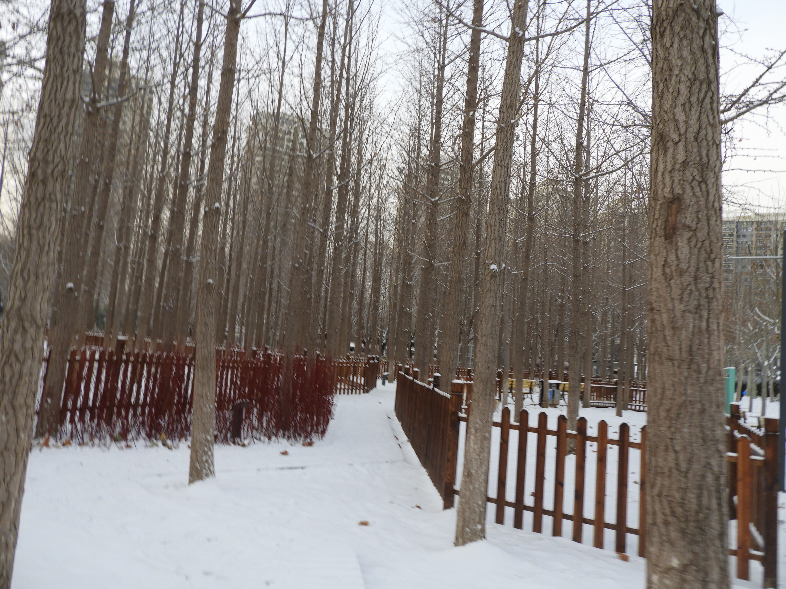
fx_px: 545
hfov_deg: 71.6
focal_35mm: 24
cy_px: 294
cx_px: 393
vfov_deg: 56.8
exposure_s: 1/100
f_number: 3.3
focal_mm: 4.3
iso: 100
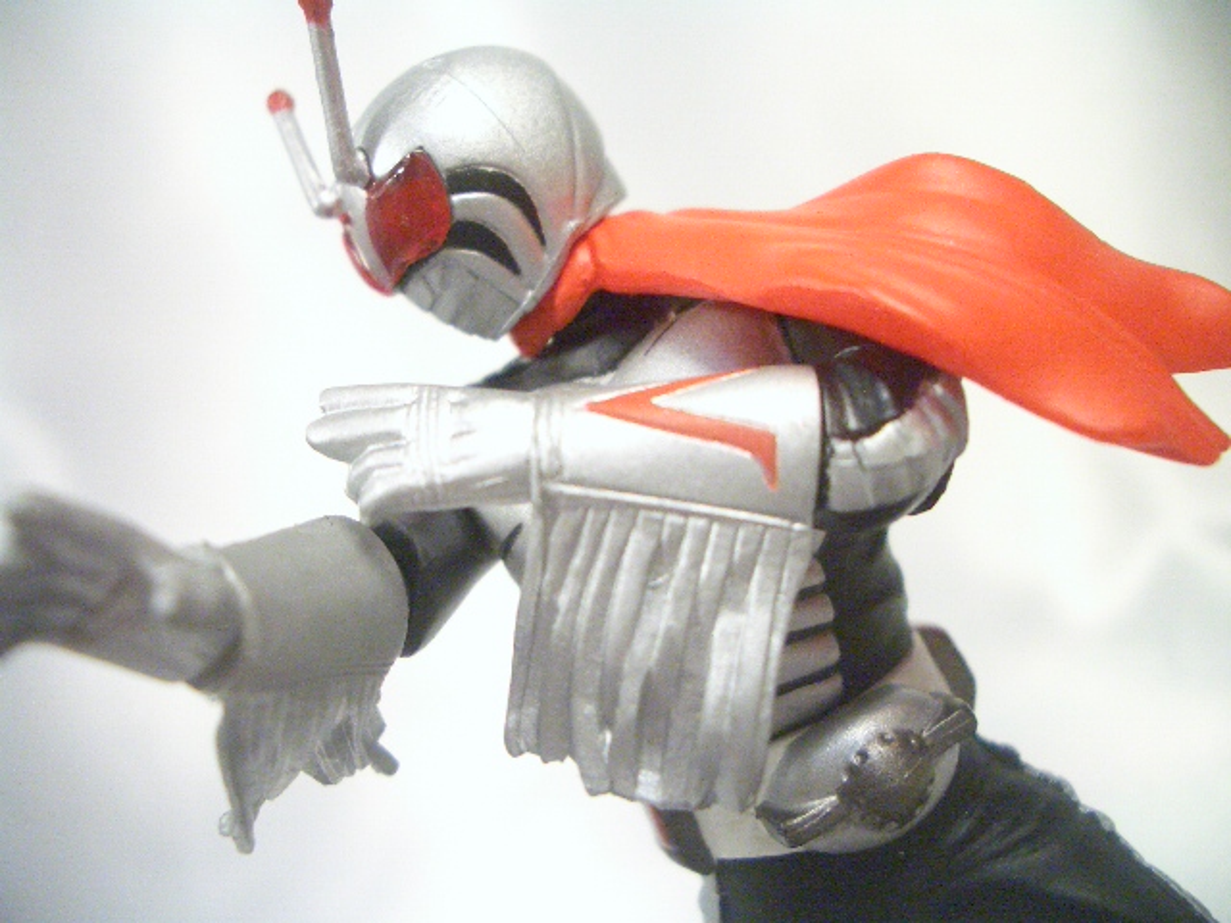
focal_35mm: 35
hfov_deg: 52.6
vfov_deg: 40.7
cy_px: 462
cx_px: 616
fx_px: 1245
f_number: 2.6
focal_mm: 5.8
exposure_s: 1/400
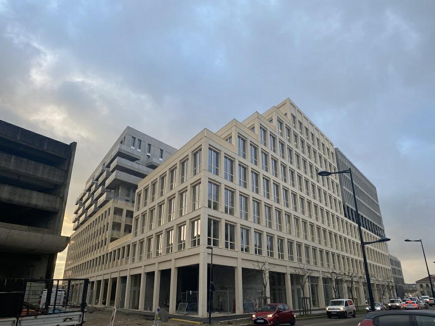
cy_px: 163
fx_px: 327
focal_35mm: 26
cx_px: 218
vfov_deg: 53.1
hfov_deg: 67.3
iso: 32
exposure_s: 1/176
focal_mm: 4.25
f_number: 1.8
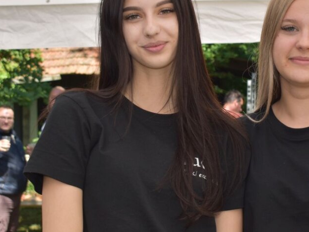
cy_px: 120
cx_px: 229
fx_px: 750
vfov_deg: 17.6
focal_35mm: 84
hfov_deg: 23.1
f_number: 5
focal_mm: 29
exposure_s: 1/200
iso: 100
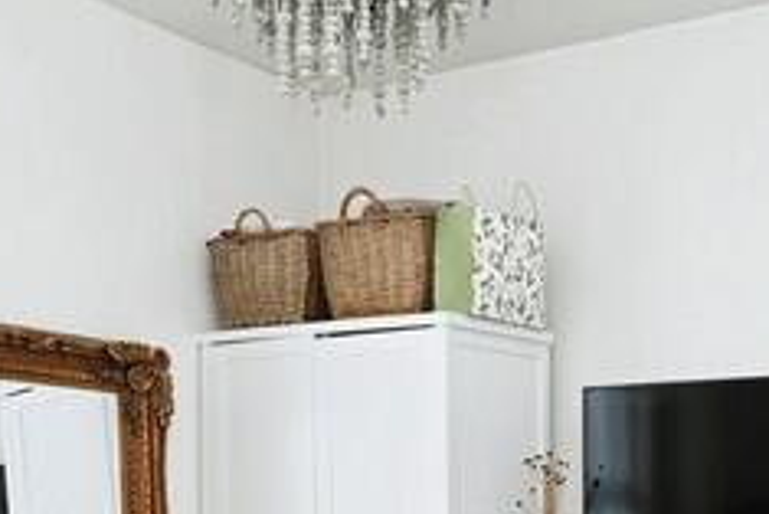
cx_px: 494
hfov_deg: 31.6
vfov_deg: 20.9
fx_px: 1350
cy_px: 509
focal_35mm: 63
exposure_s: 1/60
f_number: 4
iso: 900
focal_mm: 14.5
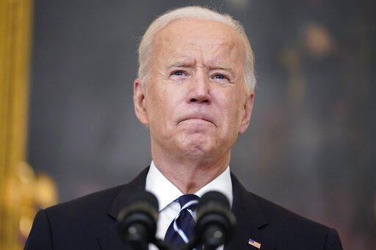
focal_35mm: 187
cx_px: 188
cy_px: 125
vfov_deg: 7.3
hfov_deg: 11.0
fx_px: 1952
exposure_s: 1/250
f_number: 2.8
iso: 4000
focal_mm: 187
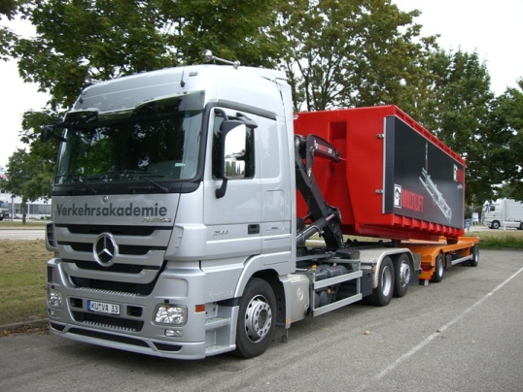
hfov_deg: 49.0
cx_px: 262
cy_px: 196
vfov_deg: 37.7
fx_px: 574
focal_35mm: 38
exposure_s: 1/250
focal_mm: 6.2
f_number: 2.7
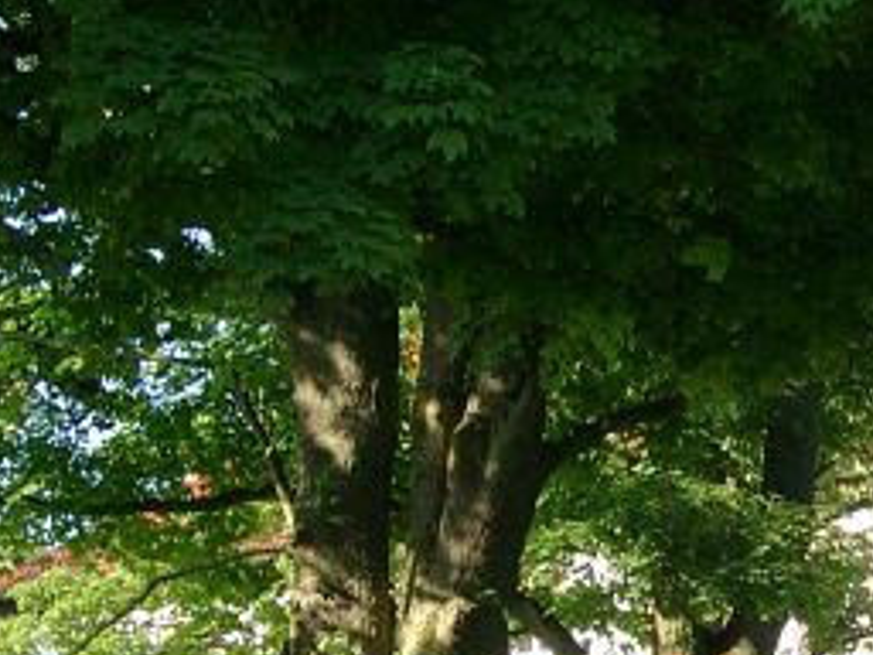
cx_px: 890
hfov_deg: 12.5
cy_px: 529
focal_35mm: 156
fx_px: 3934
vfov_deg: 9.5
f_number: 4
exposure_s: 1/134
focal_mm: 10.4
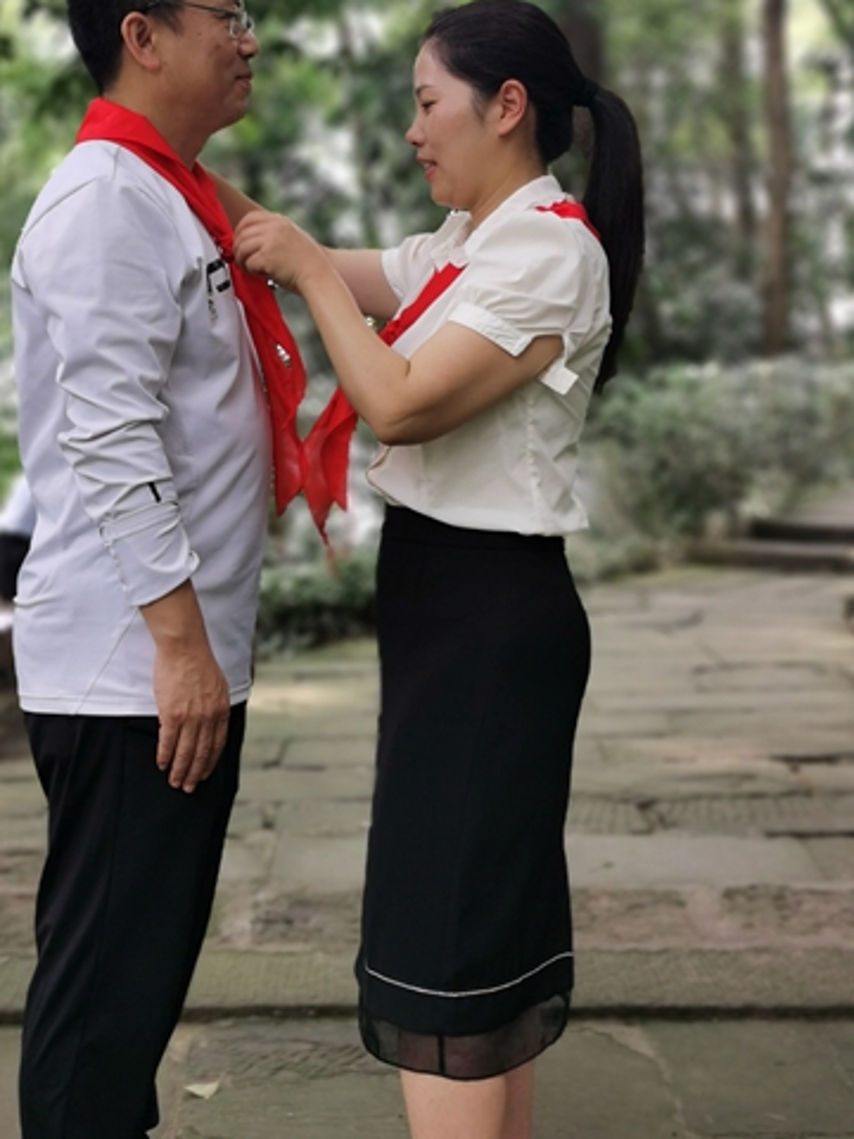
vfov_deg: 39.5
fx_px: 1579
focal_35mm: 48
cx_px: 318
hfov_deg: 30.1
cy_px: 459
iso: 50
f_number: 1.6
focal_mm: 5.56
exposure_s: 1/134
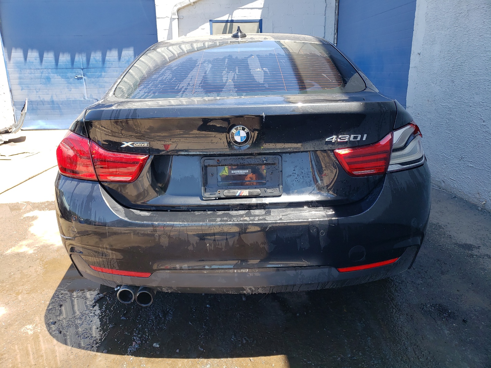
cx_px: 246
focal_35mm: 26
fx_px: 369
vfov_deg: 53.1
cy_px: 184
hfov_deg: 67.3
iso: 50
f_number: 1.5
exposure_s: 1/417
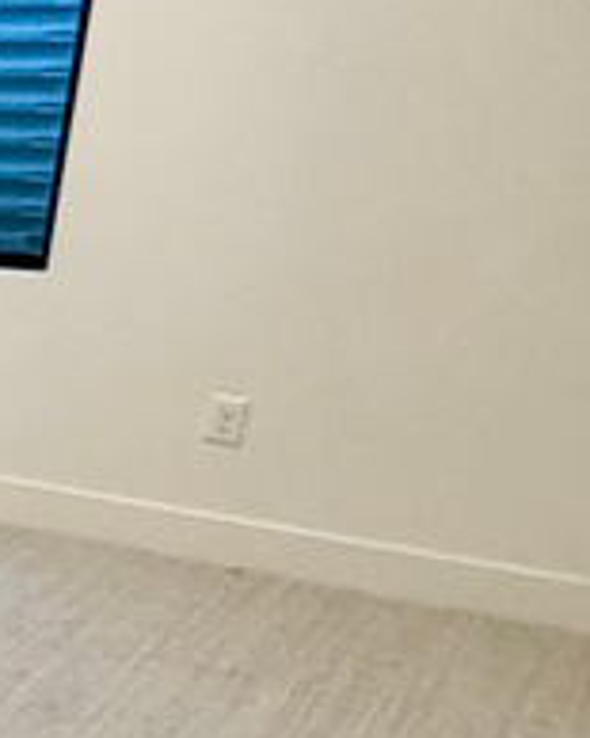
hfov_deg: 12.0
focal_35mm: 72
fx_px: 1573
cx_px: -1115
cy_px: 407
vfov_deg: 26.4
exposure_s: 1/60
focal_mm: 2.22
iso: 250
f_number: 2.2
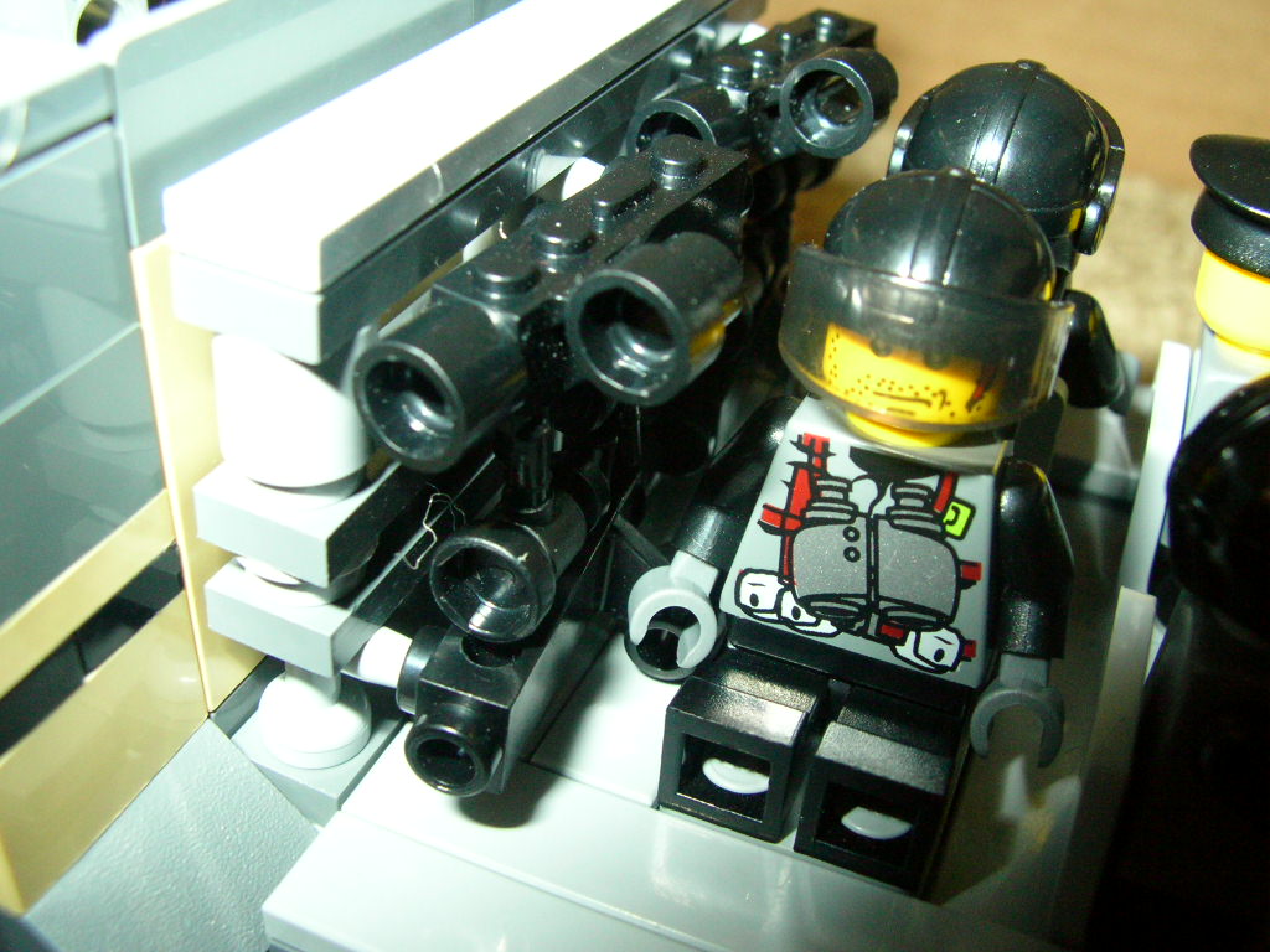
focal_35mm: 37
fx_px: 1357
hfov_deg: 50.1
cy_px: 476
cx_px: 635
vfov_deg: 38.7
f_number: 3.8
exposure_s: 1/60.1
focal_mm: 6.2
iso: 200
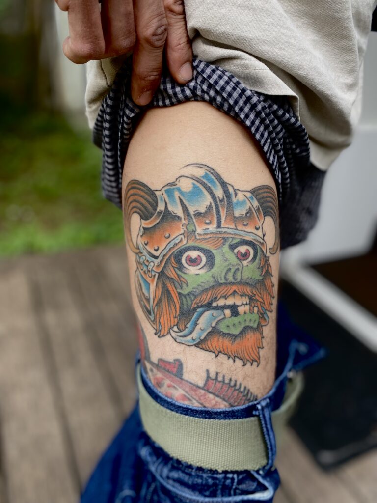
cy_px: 252
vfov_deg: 67.3
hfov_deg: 53.1
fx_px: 378
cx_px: 188
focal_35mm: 26
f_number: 1.8
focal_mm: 4.25
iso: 32
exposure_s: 1/213
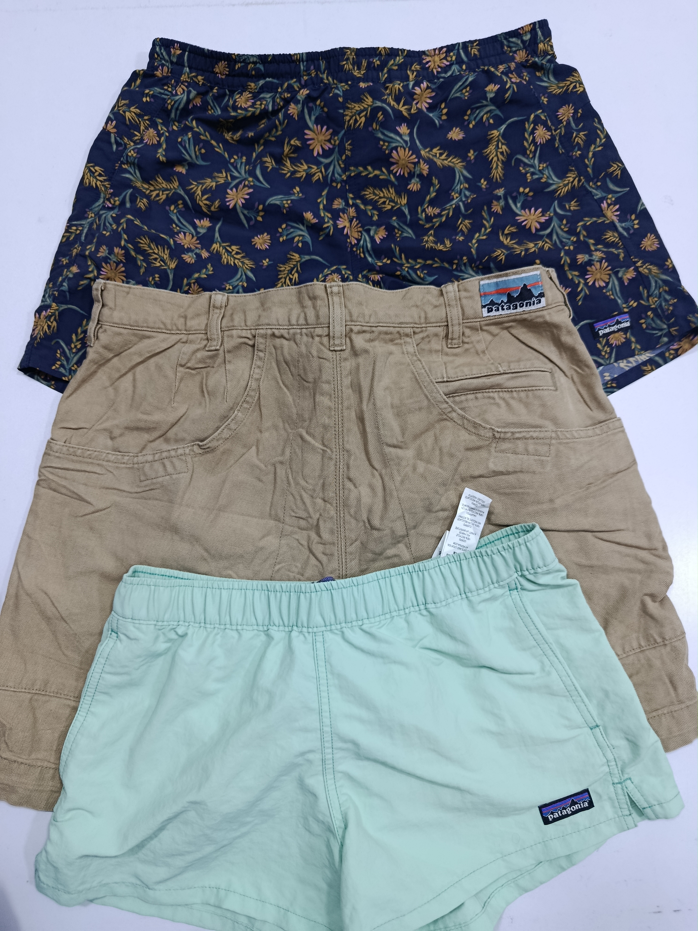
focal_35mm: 24
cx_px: 349
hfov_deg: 56.8
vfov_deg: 71.6
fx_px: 645
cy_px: 466
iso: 597
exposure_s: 1/120
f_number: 1.7
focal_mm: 5.24
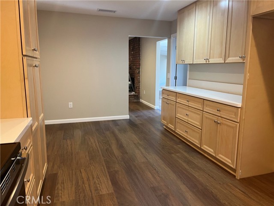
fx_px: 206
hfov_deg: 67.3
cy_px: 103
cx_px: 137
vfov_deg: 53.1
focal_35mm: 26
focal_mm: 5.1
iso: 160
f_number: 1.6
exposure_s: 1/60
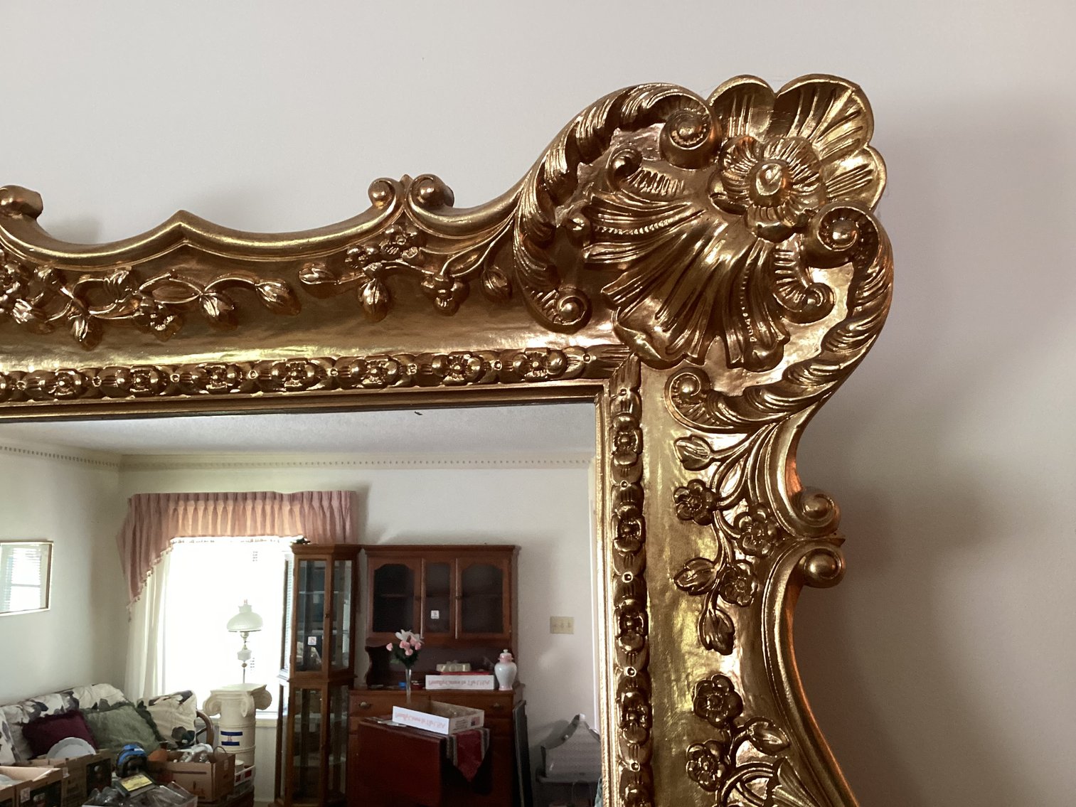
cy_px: 404
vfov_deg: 45.4
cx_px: 538
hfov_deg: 58.3
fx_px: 964
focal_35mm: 31
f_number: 2.4
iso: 200
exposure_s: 1/50
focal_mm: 3.3
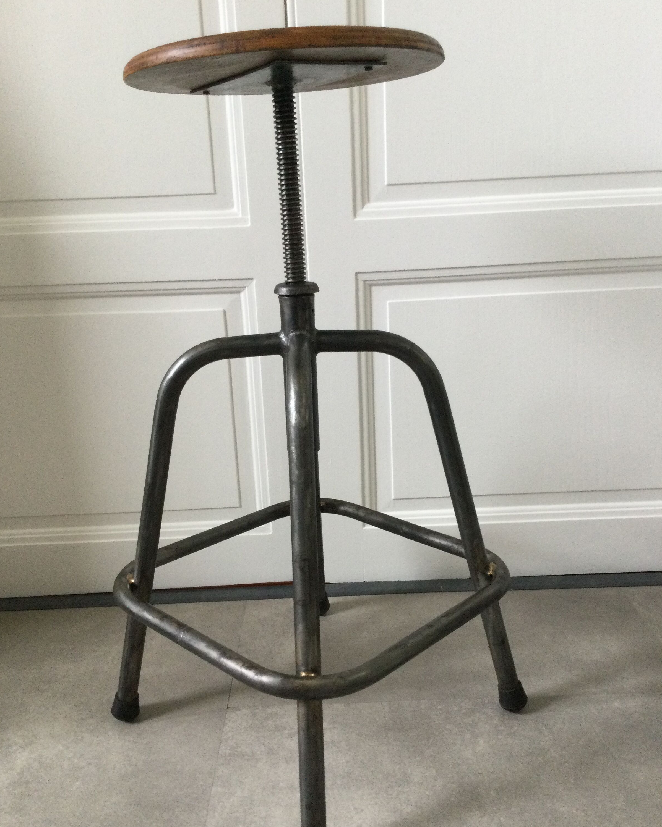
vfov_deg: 54.2
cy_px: 441
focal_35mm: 33
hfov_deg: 44.5
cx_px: 327
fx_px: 808
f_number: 2.4
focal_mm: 3.3
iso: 160
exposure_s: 1/33
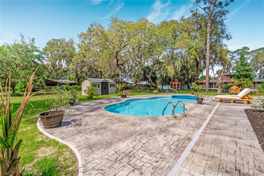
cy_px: 88
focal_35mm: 16
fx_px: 121
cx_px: 132
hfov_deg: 95.0
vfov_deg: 72.0
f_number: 9
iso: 250
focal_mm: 11
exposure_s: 1/4000
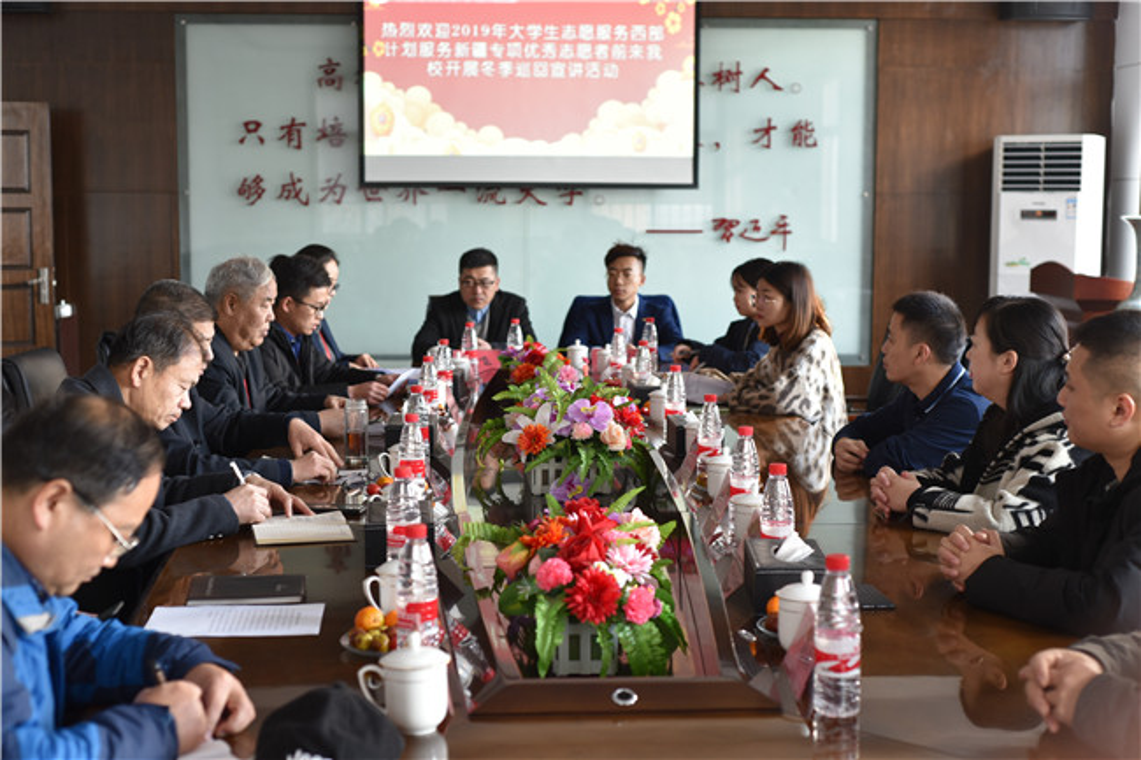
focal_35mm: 50
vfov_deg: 27.0
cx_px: 570
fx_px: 1584
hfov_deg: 39.6
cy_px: 380
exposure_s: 1/60
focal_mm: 50
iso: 560
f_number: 4
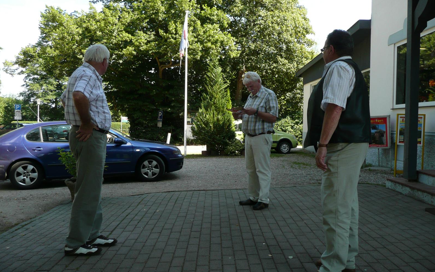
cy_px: 129
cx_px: 219
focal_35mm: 30
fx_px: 356
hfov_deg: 62.9
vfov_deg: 41.8
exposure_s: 1/200
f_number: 3.3
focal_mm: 4.6
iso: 100
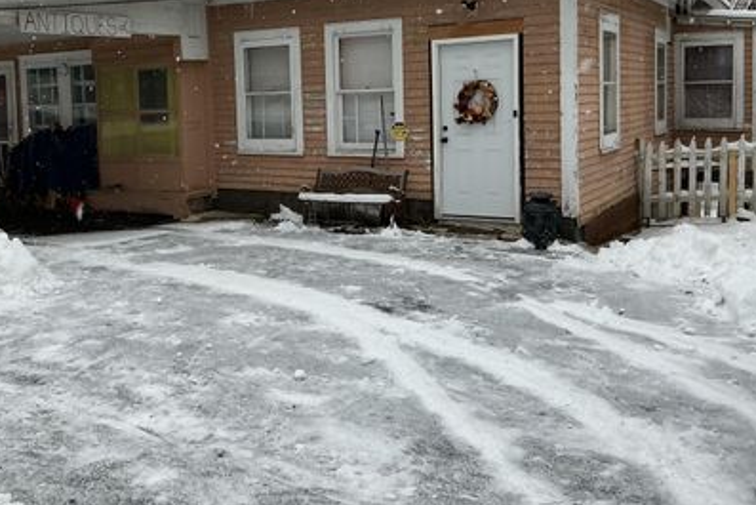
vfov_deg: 34.7
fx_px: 798
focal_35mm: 38
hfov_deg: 50.3
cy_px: 163
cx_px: 299
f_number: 1.8
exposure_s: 1/120
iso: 50
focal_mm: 3
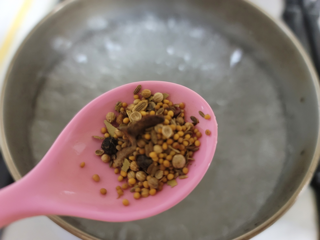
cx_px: 160
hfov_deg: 69.4
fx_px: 231
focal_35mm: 25
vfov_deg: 54.9
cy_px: 120
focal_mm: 7
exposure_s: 1/30
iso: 640
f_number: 1.8
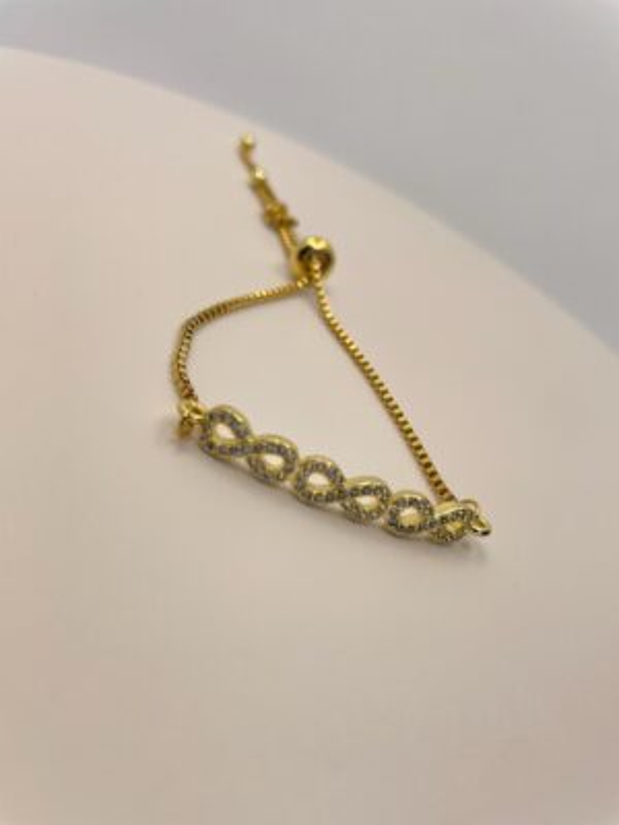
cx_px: 310
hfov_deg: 53.1
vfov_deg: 67.3
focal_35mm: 26
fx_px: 620
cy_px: 412
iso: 50
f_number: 1.6
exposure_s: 1/452
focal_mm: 4.2
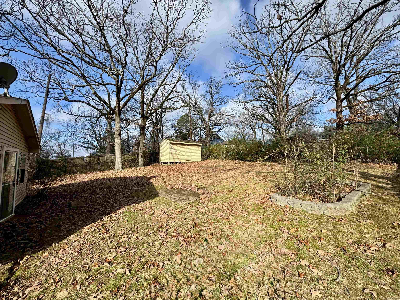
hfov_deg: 102.1
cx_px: 200
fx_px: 162
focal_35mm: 14
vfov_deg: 85.7
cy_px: 150
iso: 40
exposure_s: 1/1395
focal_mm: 2.22
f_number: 2.2
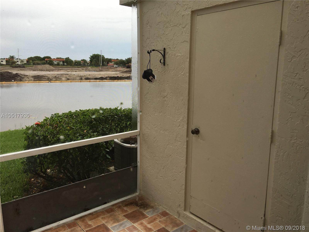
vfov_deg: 48.2
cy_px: 116
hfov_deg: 61.7
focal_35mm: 29
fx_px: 259
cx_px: 154
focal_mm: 4.15
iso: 25
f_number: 2.2
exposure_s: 1/382
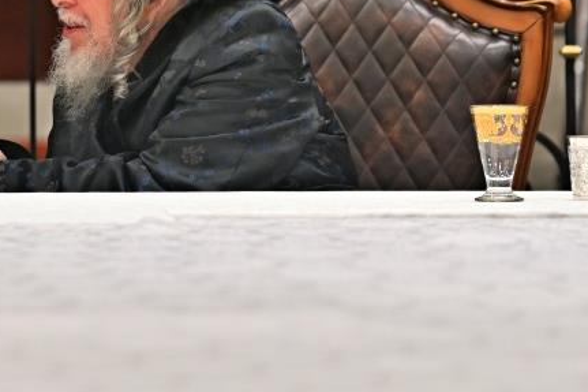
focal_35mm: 712
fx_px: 11624
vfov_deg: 1.9
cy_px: -59
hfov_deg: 2.9
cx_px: -31
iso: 250
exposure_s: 1/400
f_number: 2.8
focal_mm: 200
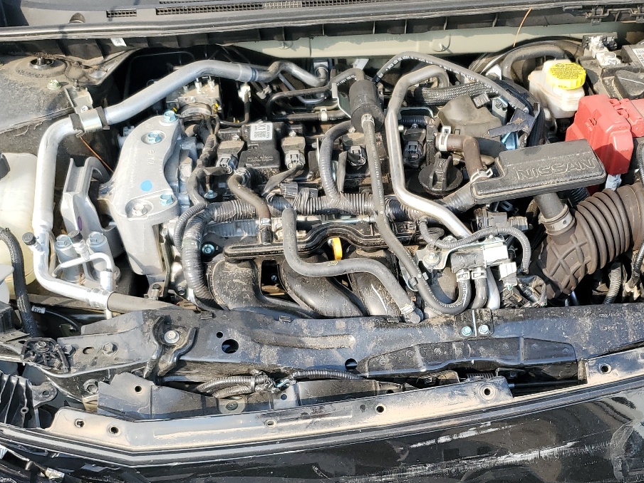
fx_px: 856
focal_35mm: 46
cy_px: 331
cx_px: 410
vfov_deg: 31.2
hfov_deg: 40.9
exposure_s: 1/556
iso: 50
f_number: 1.5
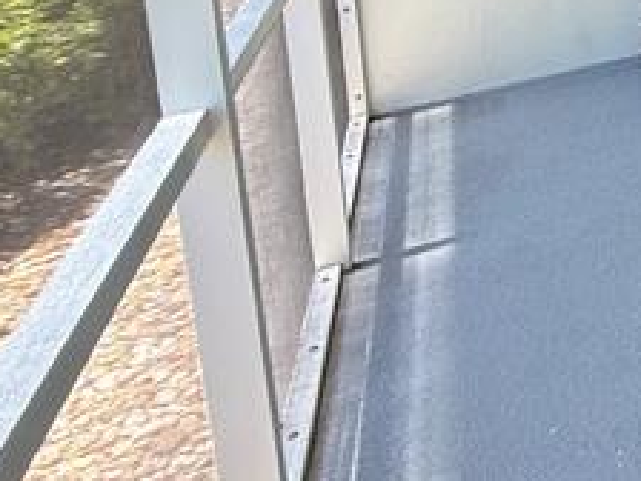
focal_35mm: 50
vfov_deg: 24.8
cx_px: 1073
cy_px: -163
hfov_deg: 24.2
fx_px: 926
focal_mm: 2.22
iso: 50
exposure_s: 1/136
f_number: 2.2
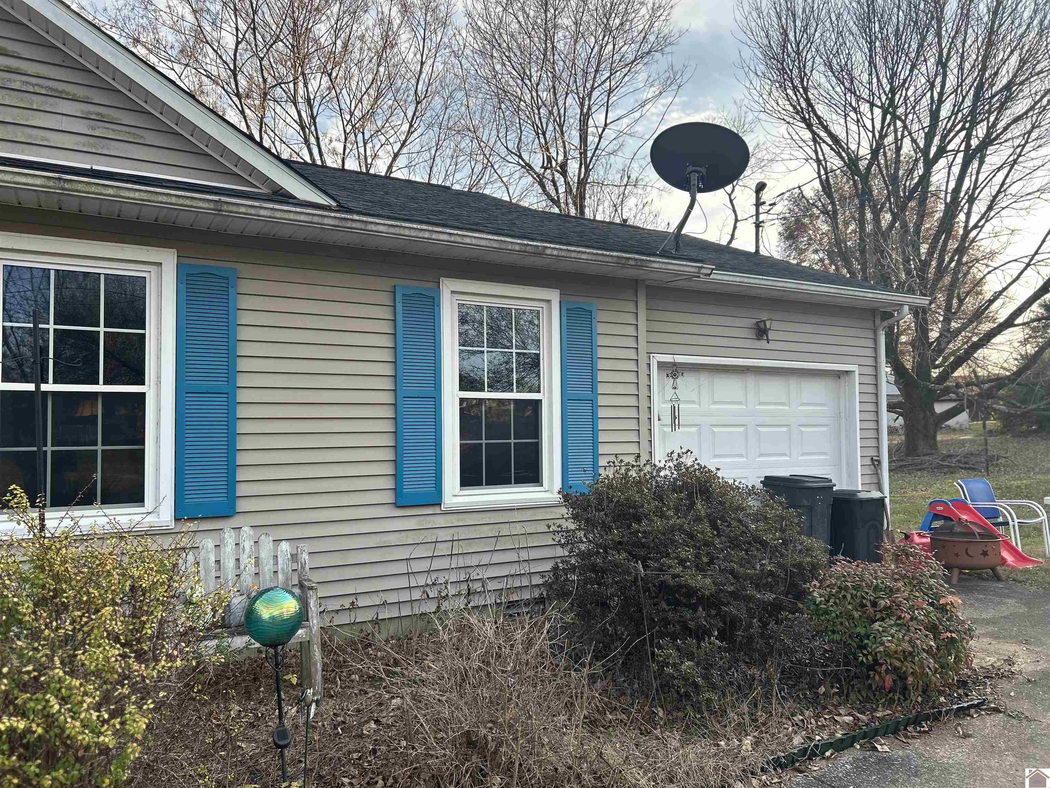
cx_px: 525
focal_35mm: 26
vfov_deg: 53.1
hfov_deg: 67.3
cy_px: 394
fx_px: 789
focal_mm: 5.7
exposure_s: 1/780
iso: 50
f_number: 1.5
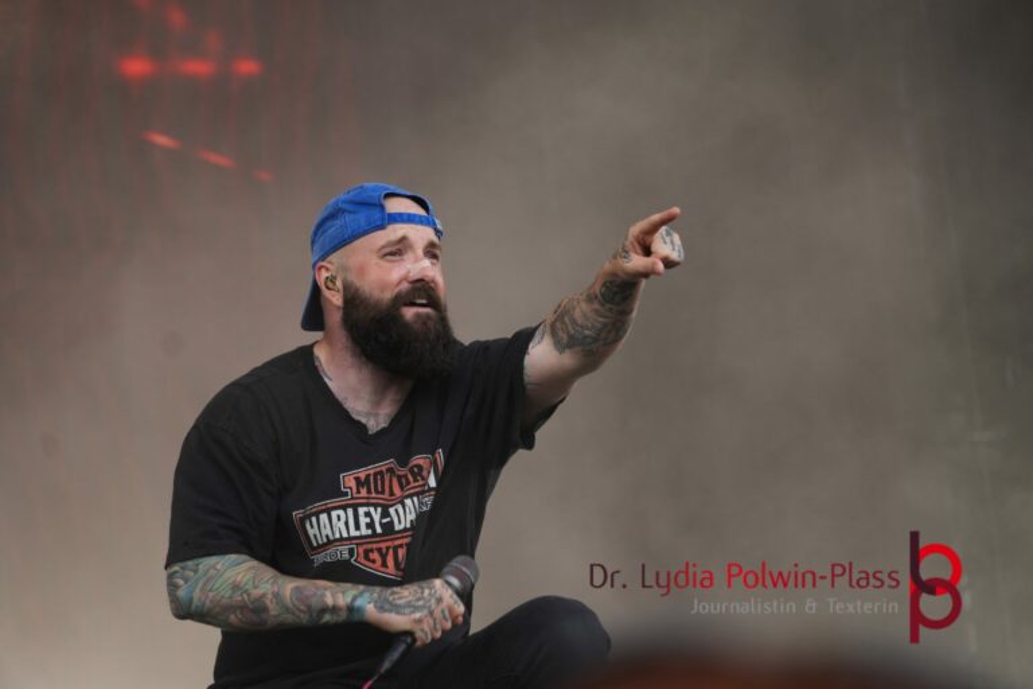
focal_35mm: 207
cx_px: 516
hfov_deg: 9.9
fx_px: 5939
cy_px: 344
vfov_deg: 6.6
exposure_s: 1/250
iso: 200
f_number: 5.6
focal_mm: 138
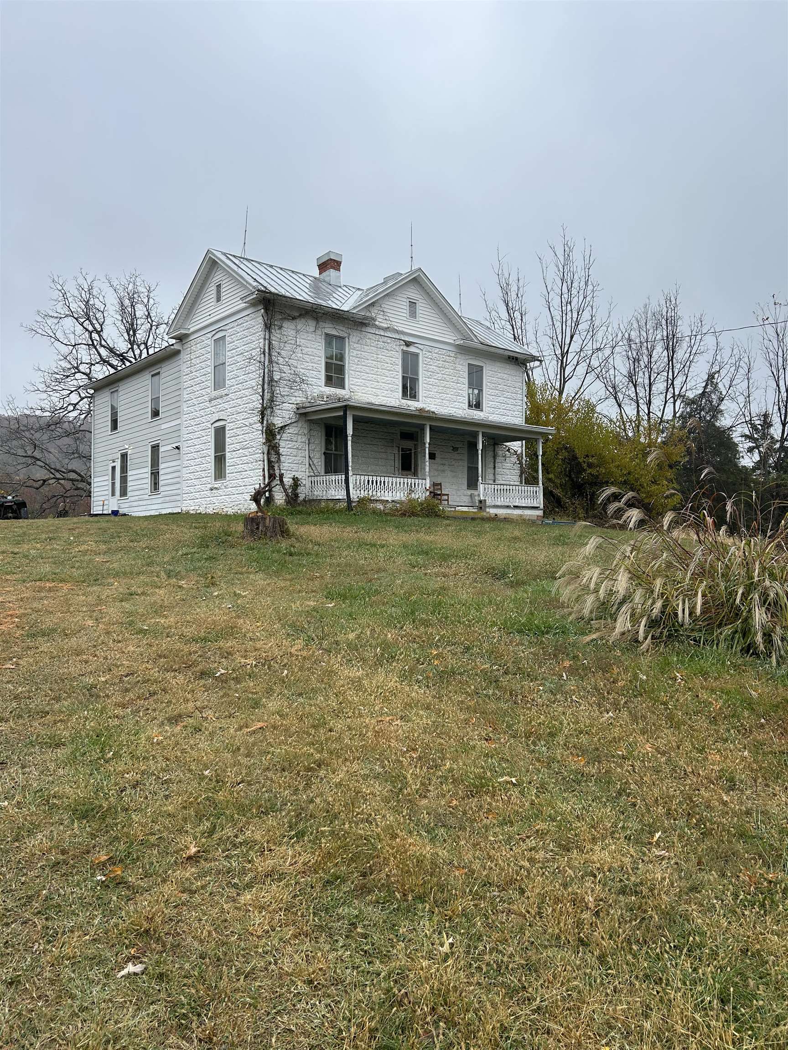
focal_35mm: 26
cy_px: 525
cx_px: 394
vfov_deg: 67.3
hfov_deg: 53.1
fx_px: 789
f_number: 1.5
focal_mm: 5.7
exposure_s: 1/1266
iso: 50
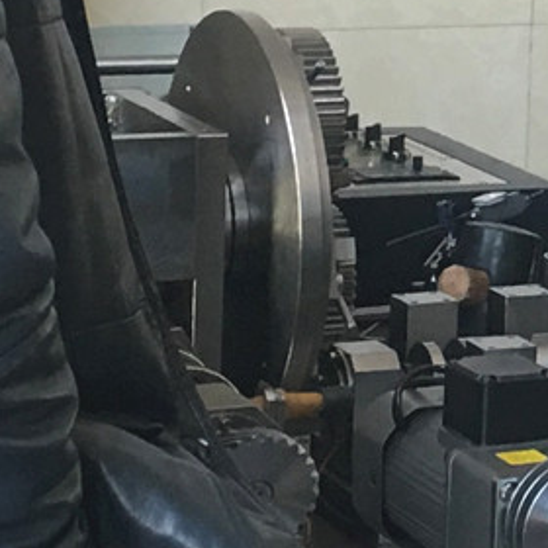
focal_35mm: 183
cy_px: 76
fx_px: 3278
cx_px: 1174
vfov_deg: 9.5
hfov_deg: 8.9
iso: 50
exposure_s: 1/17
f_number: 2.2
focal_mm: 4.15
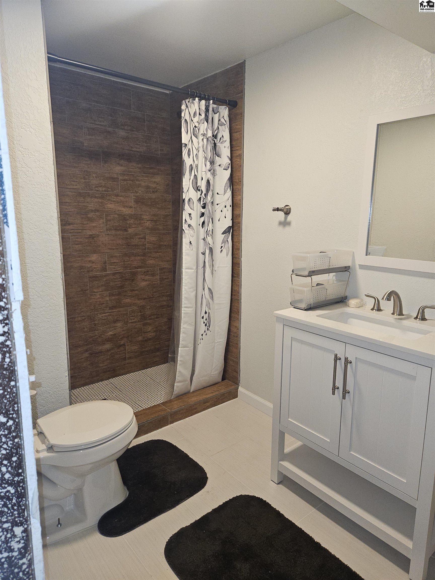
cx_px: 218
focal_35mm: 23
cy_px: 290
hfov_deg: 58.9
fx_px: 385
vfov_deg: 73.9
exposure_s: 1/60
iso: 125
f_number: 1.8
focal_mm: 5.4
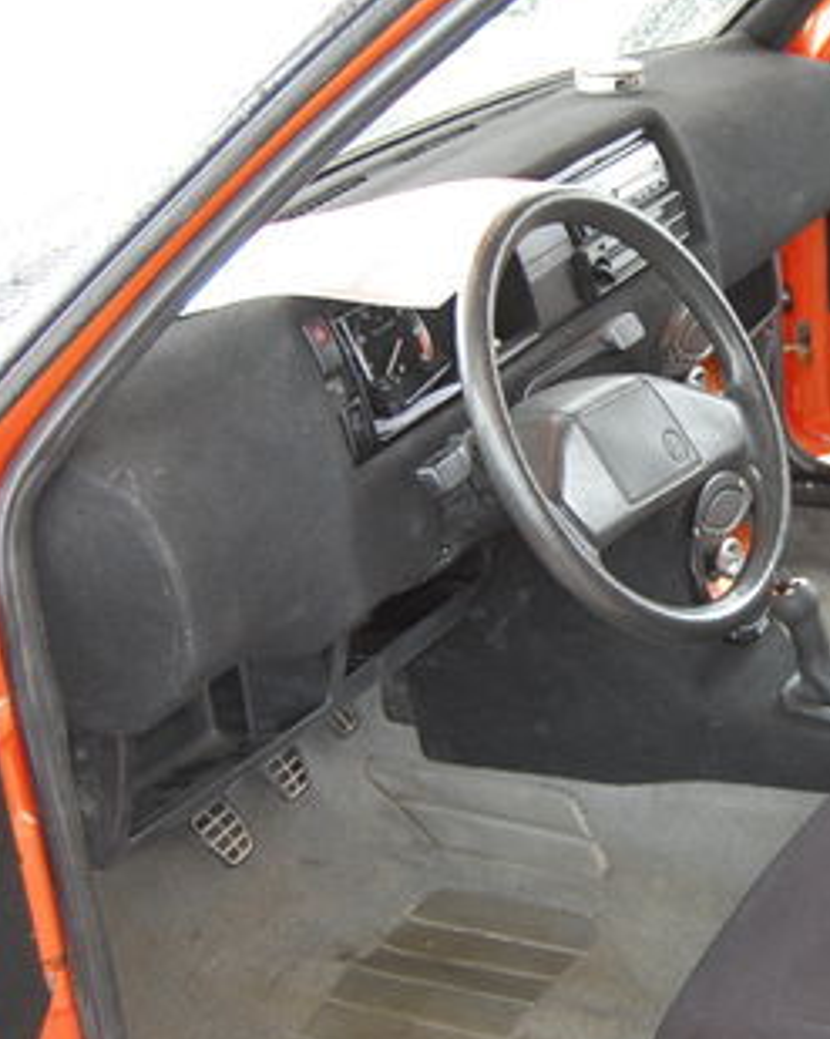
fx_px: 2150
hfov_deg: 21.0
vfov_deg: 27.1
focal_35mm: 70
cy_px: 504
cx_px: 857
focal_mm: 24
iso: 400
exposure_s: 1/40
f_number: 4
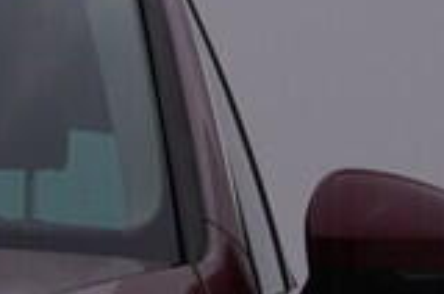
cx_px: 544
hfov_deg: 8.8
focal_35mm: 231
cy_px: 778
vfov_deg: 5.6
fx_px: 2843
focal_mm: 24
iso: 125
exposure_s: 1/200
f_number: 6.3
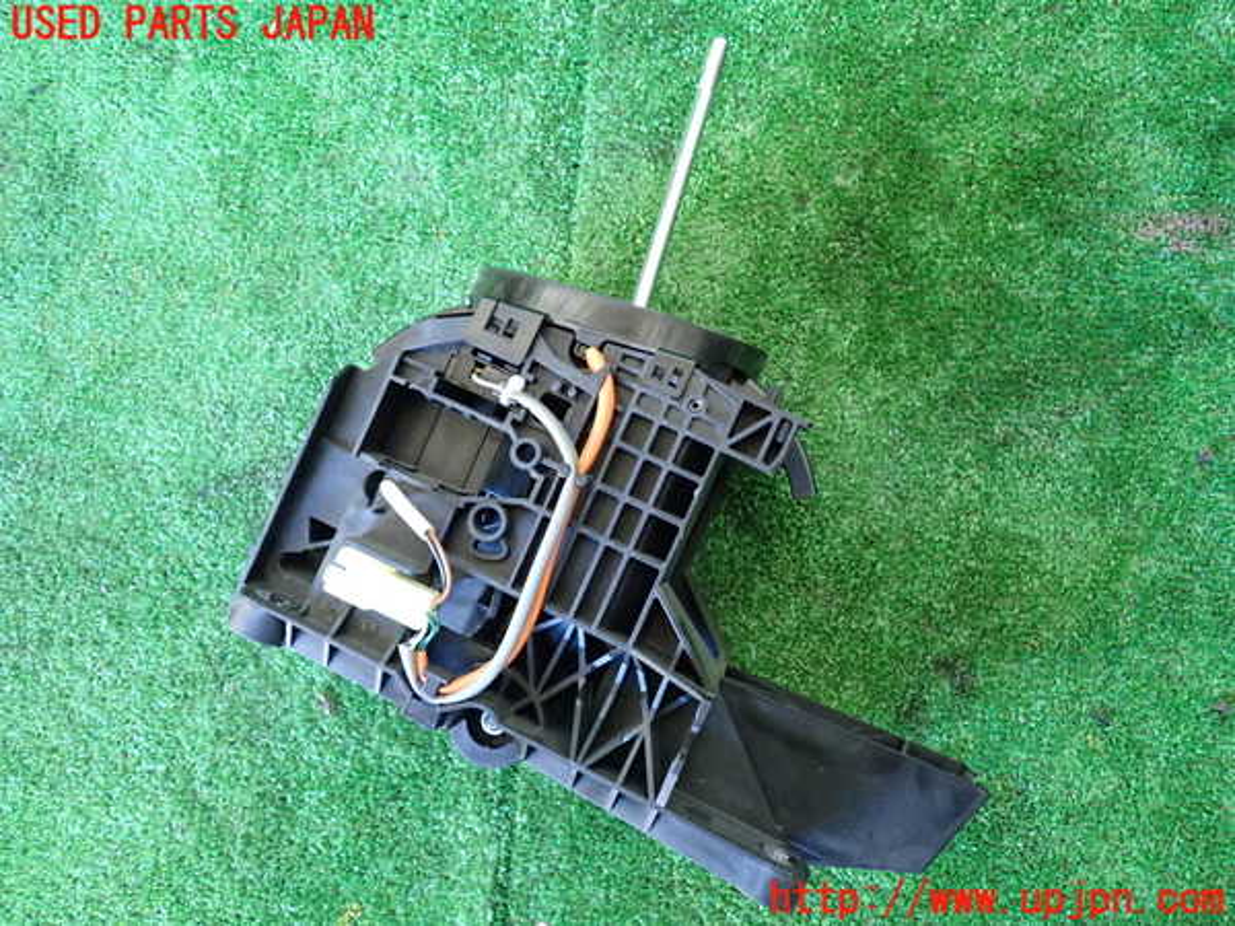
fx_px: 1070
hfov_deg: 60.0
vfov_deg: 46.8
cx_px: 618
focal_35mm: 30
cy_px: 463
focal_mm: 5.4
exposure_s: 1/30
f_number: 2.3
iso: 640
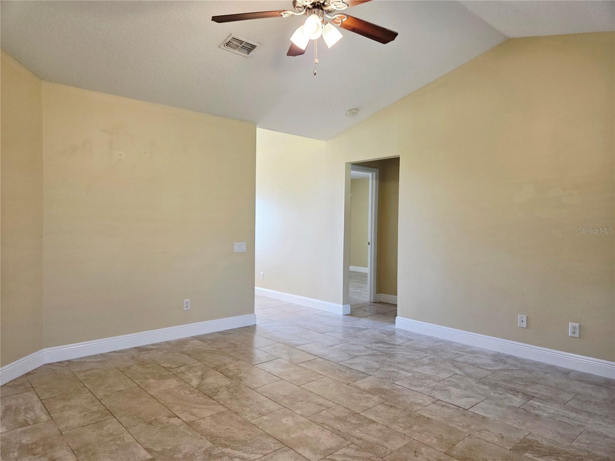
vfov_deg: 58.9
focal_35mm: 23
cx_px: 308
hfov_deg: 73.9
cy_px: 230
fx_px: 409
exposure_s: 1/120
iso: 200
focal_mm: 5.4
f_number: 1.8
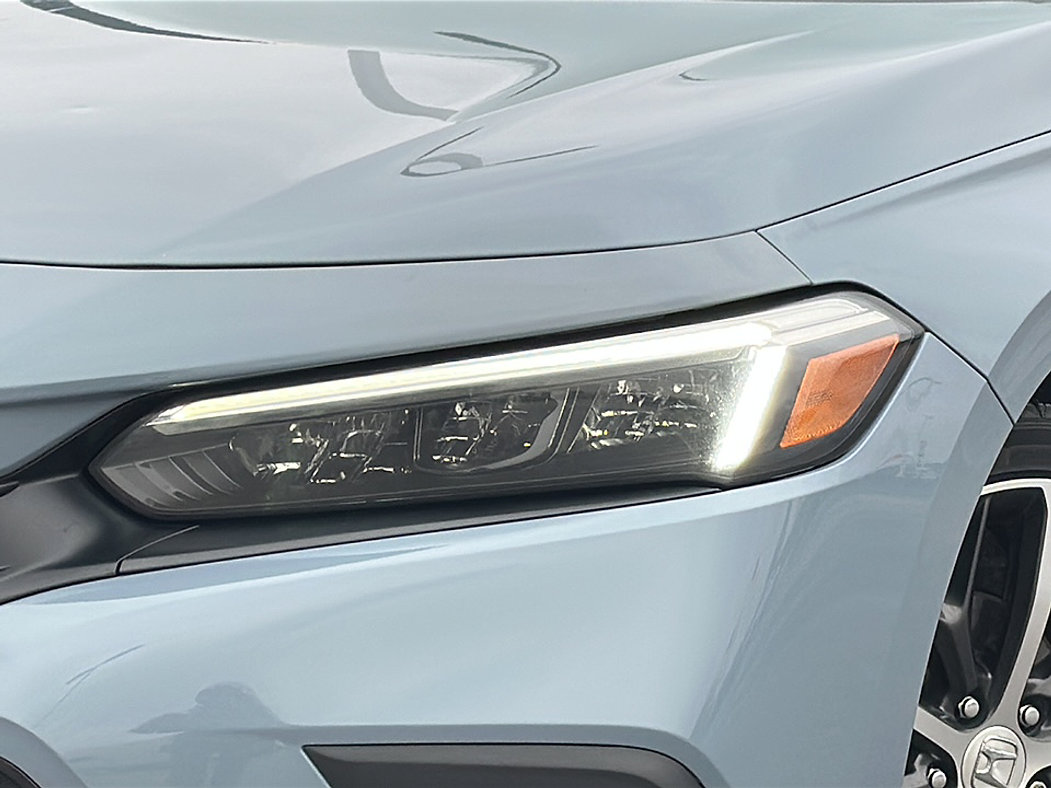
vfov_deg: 14.8
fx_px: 3036
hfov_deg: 19.6
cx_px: 526
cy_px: 394
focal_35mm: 100
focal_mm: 6.86
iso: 64
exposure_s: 1/473
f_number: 1.78
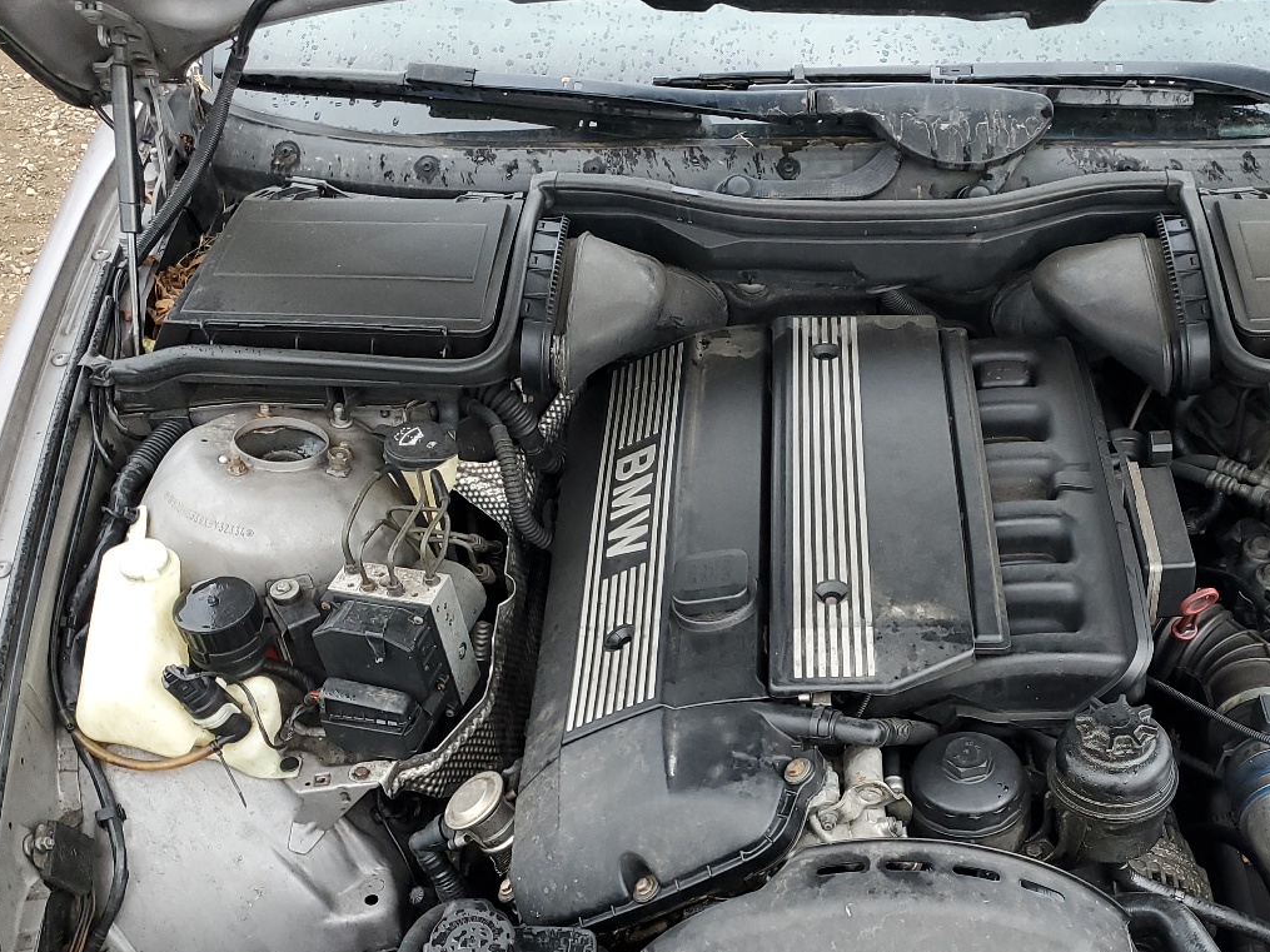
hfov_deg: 45.0
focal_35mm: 41
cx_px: 856
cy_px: 741
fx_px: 1504
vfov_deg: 34.2
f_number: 1.5
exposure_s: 1/120
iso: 82
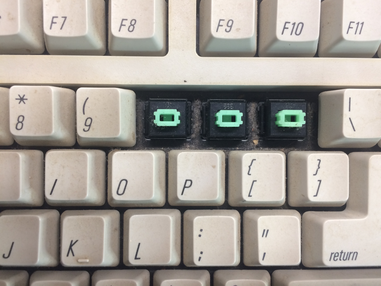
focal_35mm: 29
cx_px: 190
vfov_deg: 48.2
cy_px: 143
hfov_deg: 61.7
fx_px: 319
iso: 64
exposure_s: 1/30
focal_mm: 4.15
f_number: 2.2
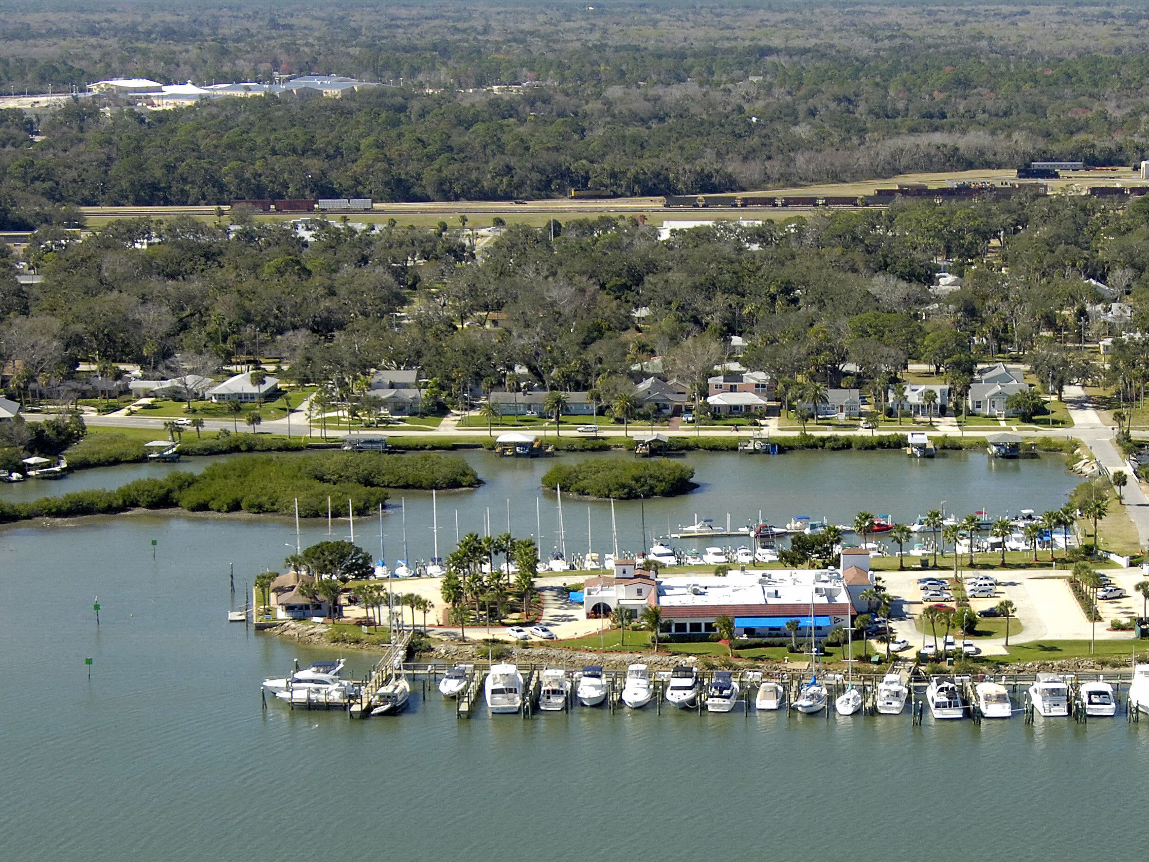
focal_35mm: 94
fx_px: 3120
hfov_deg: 20.8
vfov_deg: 15.7
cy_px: 654
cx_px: 777
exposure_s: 1/1000
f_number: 6.3
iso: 400
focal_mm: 34
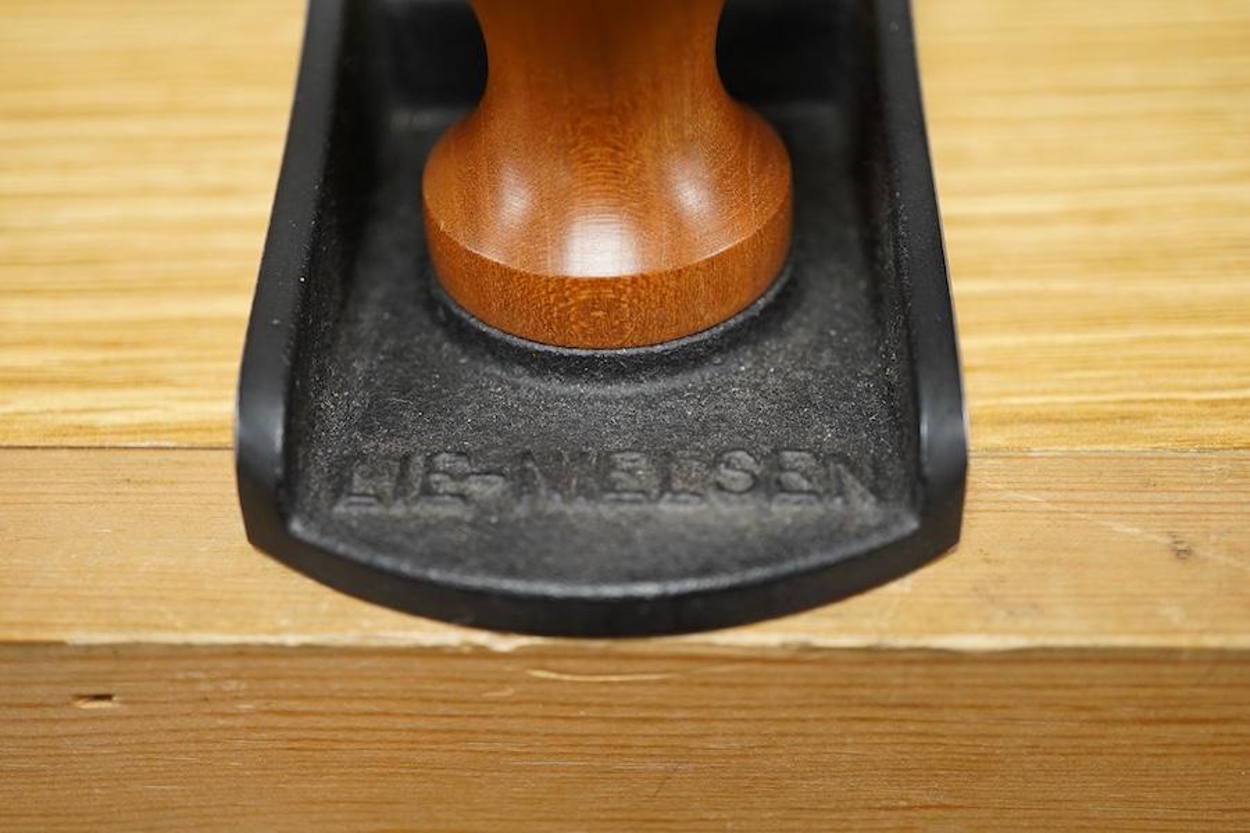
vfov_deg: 29.9
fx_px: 1562
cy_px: 416
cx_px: 625
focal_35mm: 45
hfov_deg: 43.6
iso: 1250
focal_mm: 30
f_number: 3.5
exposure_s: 1/125
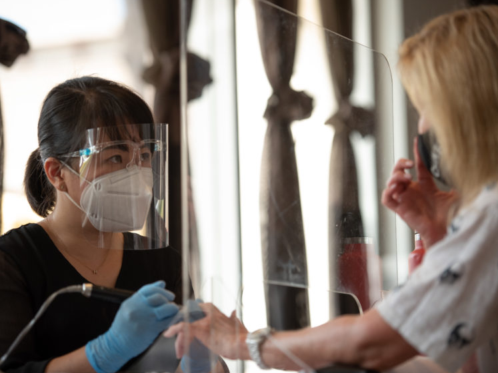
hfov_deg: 14.5
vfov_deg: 10.9
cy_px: 186
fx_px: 1956
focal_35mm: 136
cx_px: 234
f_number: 2.8
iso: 1250
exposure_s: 1/320
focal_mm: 125
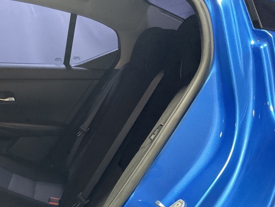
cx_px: 28
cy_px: 171
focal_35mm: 55
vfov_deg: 26.0
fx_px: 437
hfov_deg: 33.1
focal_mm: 3
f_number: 1.8
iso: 250
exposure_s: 1/60
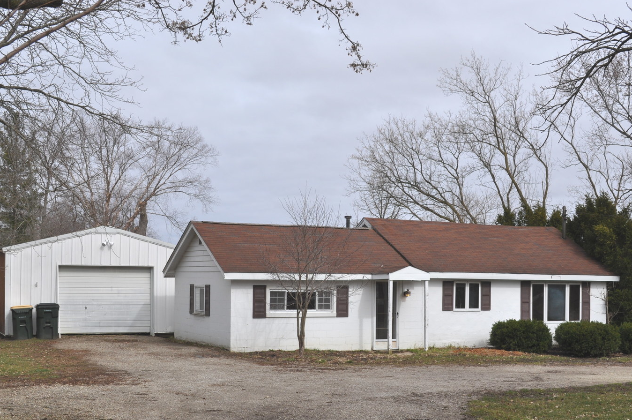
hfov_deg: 41.9
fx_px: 824
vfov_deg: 28.5
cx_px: 337
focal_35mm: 47
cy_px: 253
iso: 200
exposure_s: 1/400
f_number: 10
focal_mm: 26
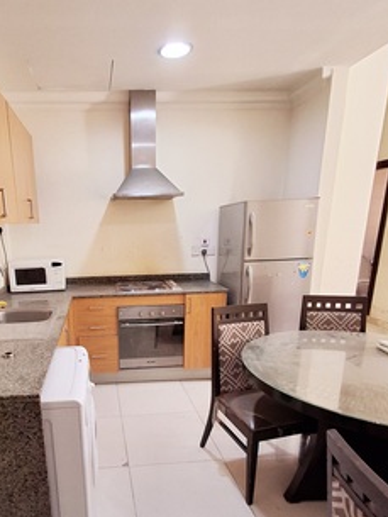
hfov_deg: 55.3
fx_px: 358
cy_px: 320
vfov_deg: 70.5
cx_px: 121
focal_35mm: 24
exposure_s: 1/50
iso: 160
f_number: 2.2
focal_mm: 1.64
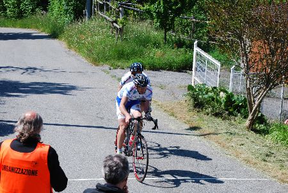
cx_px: 144
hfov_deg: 20.0
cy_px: 96
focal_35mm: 102
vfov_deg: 13.5
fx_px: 817
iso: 100
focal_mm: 68
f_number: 10
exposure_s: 1/125
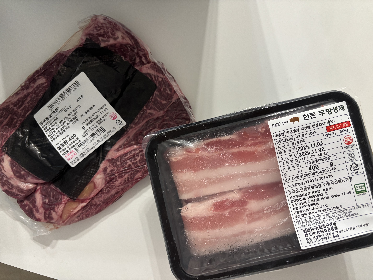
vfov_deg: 53.1
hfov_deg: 67.3
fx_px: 280
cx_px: 186
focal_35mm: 26
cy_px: 140
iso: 250
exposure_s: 1/60
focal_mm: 5.96
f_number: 1.6
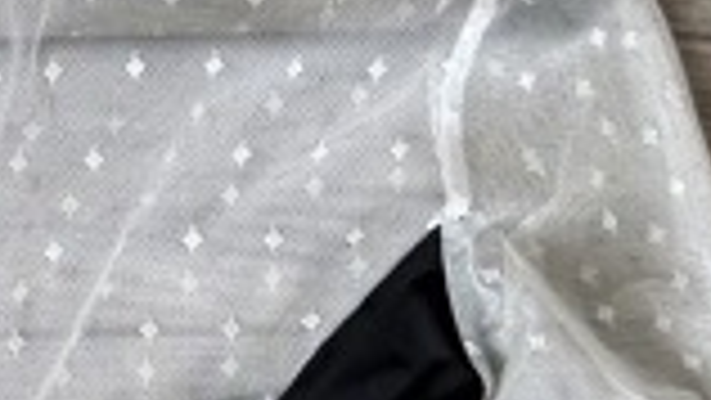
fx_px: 2810
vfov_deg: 8.0
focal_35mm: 149
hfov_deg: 14.0
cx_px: -151
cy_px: 557
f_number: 1.78
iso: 125
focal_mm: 6.76
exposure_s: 1/60
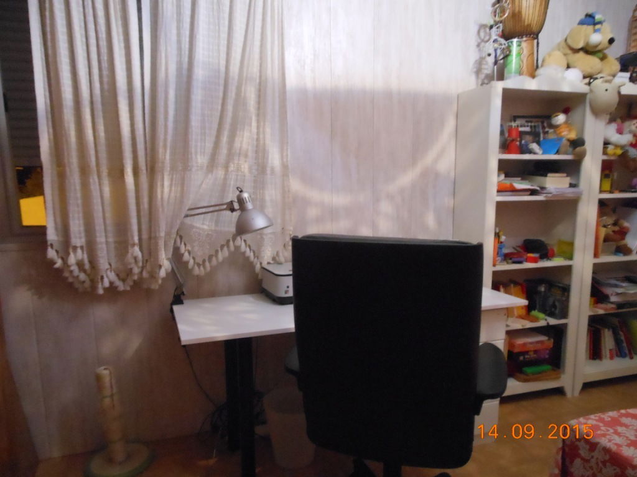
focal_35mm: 25
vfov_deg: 54.9
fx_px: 460
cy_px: 238
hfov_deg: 69.4
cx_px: 318
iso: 800
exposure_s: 1/6
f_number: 3.2
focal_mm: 4.5
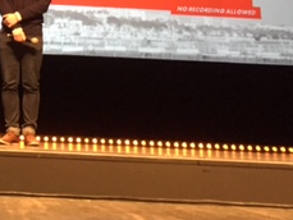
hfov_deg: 22.8
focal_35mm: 81
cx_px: -23
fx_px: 686
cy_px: -79
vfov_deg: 17.0
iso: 250
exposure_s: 1/20
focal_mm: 4.15
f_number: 2.2
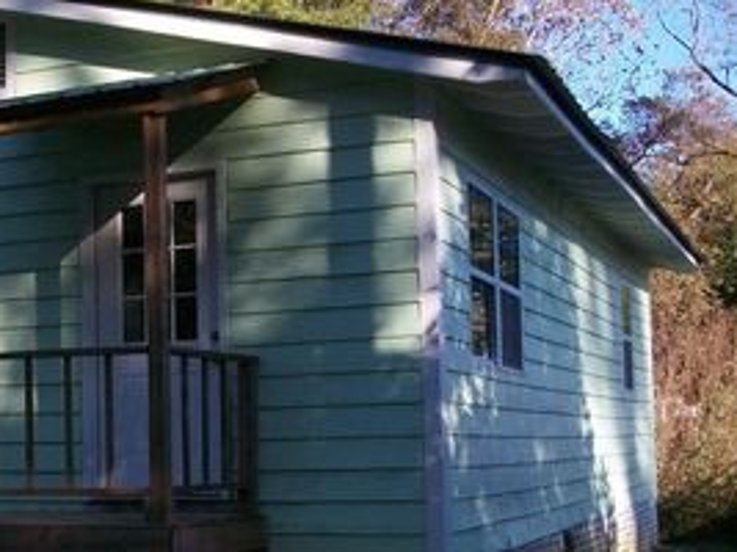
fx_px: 1277
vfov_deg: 24.3
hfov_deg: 31.3
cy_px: 363
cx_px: 132
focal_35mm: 60
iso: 80
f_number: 2.9
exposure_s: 1/500
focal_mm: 5.7
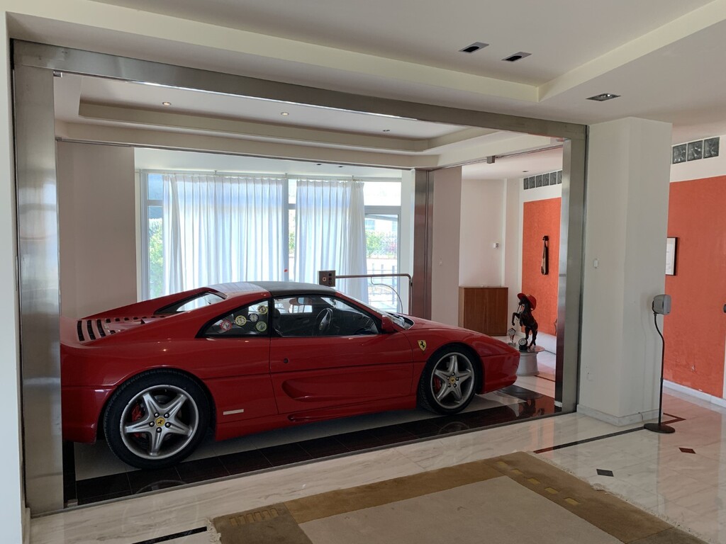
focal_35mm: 26
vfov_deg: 53.1
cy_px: 272
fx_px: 545
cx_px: 363
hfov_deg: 67.3
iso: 100
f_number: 1.8
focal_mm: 4.25
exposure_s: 1/113
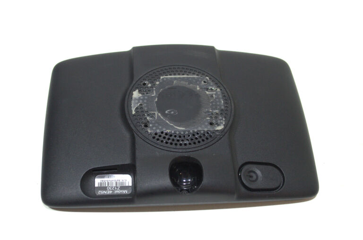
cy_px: 120
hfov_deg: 37.9
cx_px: 182
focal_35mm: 52
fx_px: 528
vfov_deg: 25.7
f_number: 5.6
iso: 2000
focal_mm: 35
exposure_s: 1/125
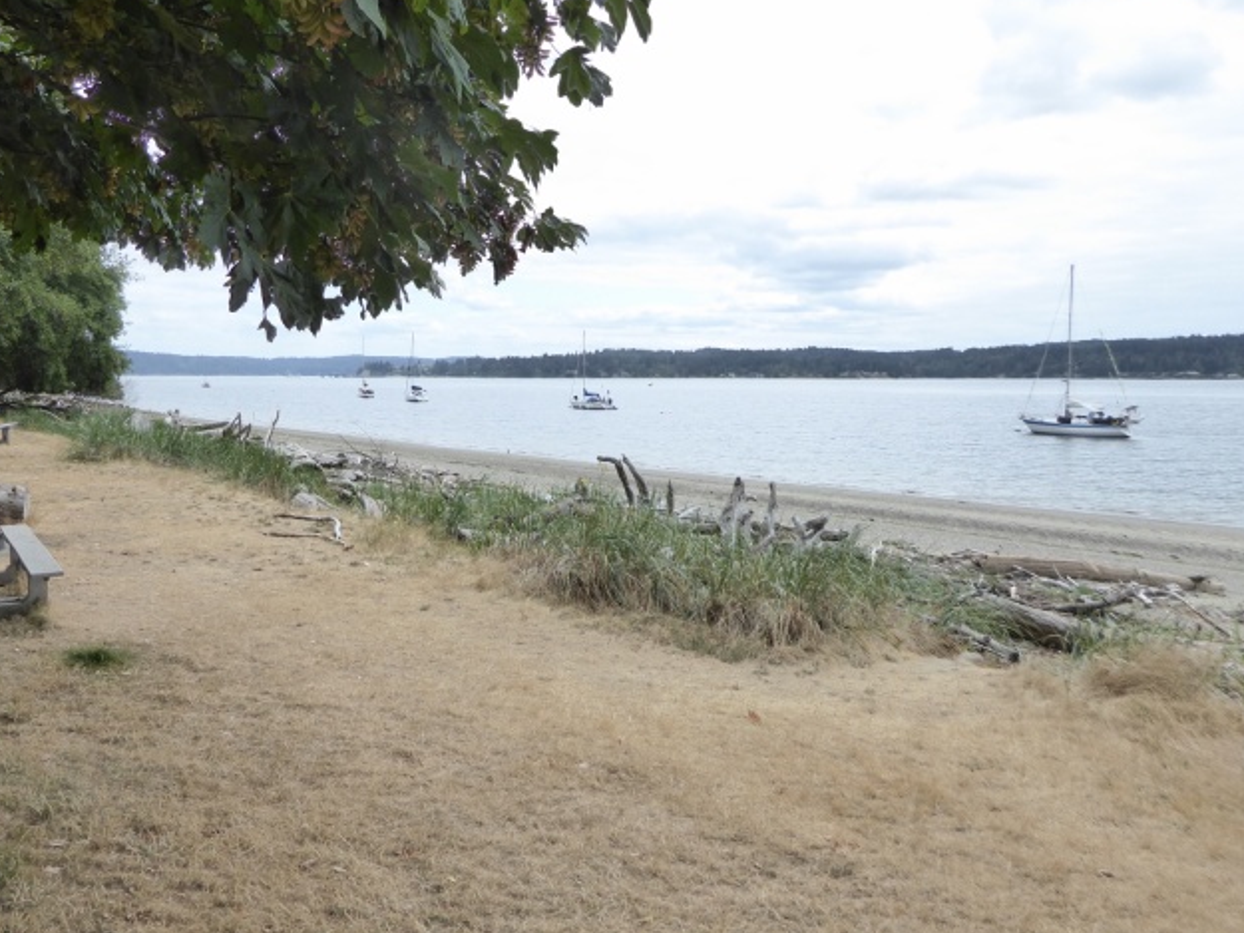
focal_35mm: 32
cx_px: 450
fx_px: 1150
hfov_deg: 56.0
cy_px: 444
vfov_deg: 44.2
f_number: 3.3
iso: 200
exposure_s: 1/800
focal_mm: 4.3
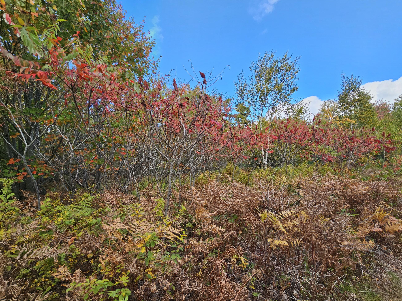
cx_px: 217
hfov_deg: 98.0
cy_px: 159
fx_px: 174
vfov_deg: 81.7
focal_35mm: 15
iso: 50
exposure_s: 1/380
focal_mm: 2.2
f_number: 2.2
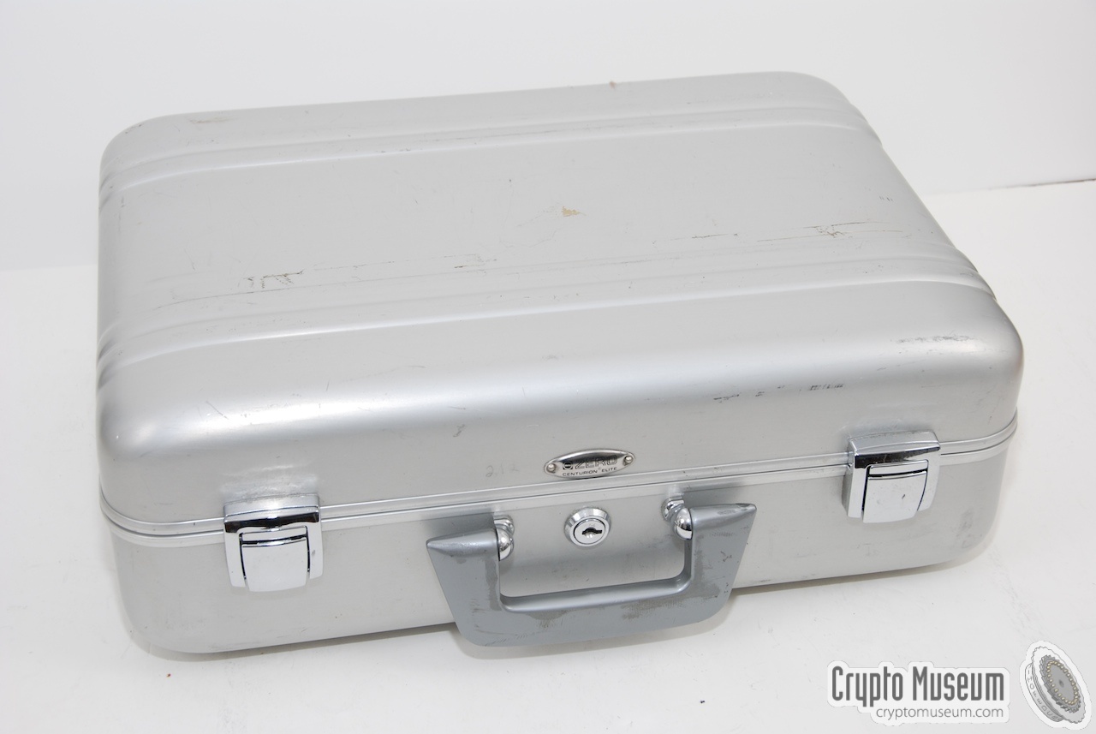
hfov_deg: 33.4
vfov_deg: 22.7
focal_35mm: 60
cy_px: 367
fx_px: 1829
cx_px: 548
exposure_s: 1/60
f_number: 8
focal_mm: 40
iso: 200
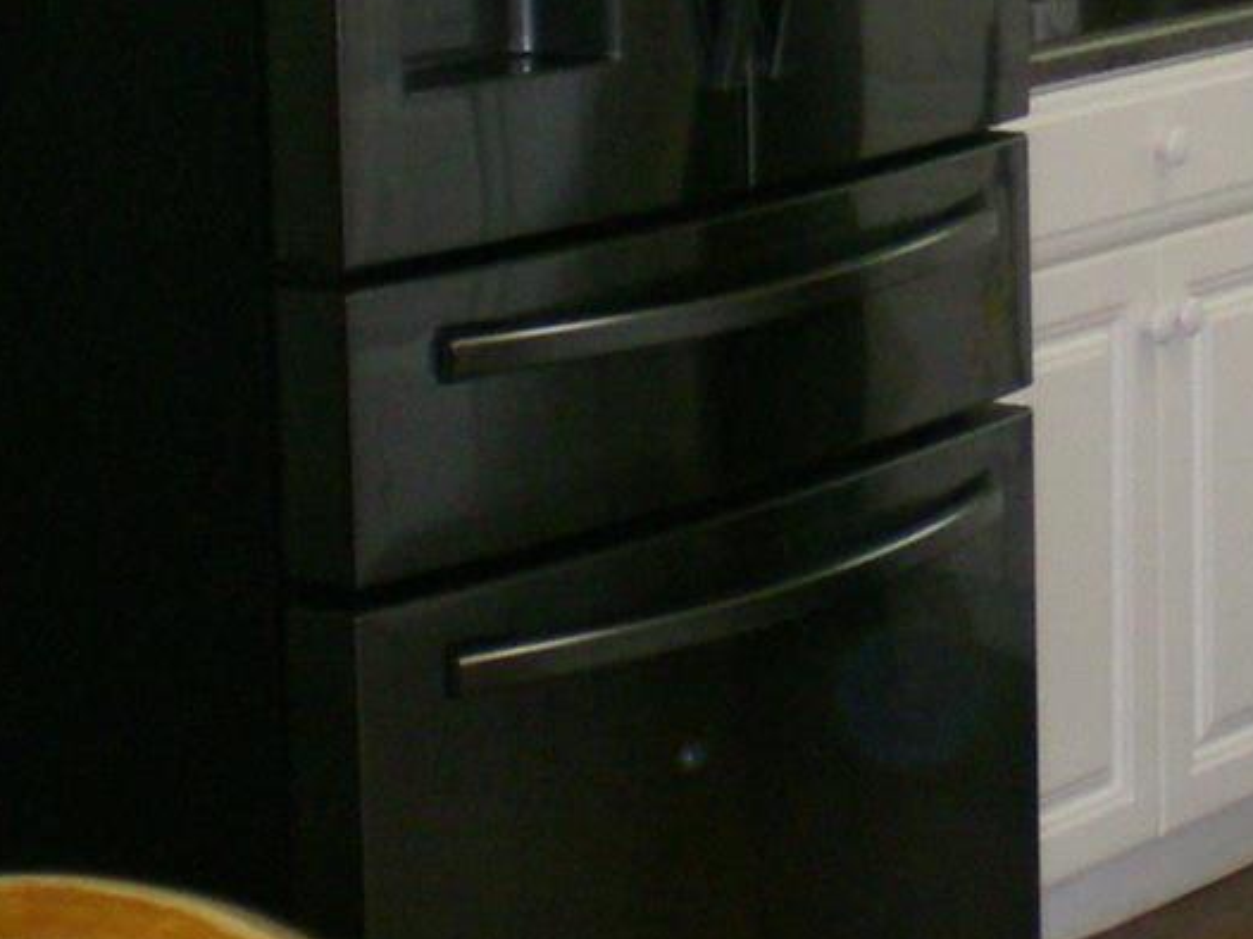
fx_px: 5355
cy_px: 112
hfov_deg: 13.2
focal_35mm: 148
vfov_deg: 10.0
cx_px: 1279
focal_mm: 6.3
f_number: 3.1
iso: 192
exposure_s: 1/30
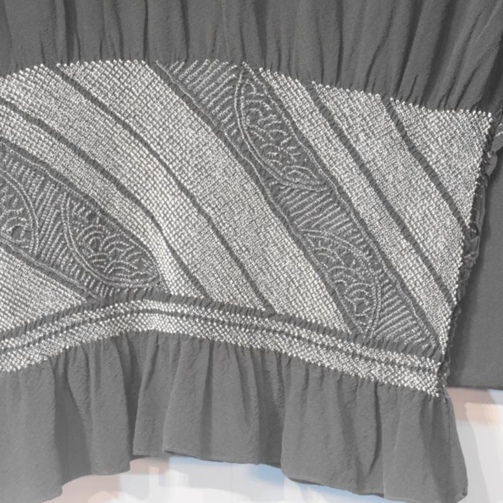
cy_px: 251
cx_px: 203
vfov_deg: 12.1
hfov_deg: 12.1
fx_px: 2378
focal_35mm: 145
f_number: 5.3
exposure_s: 1/60
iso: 3600
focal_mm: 75
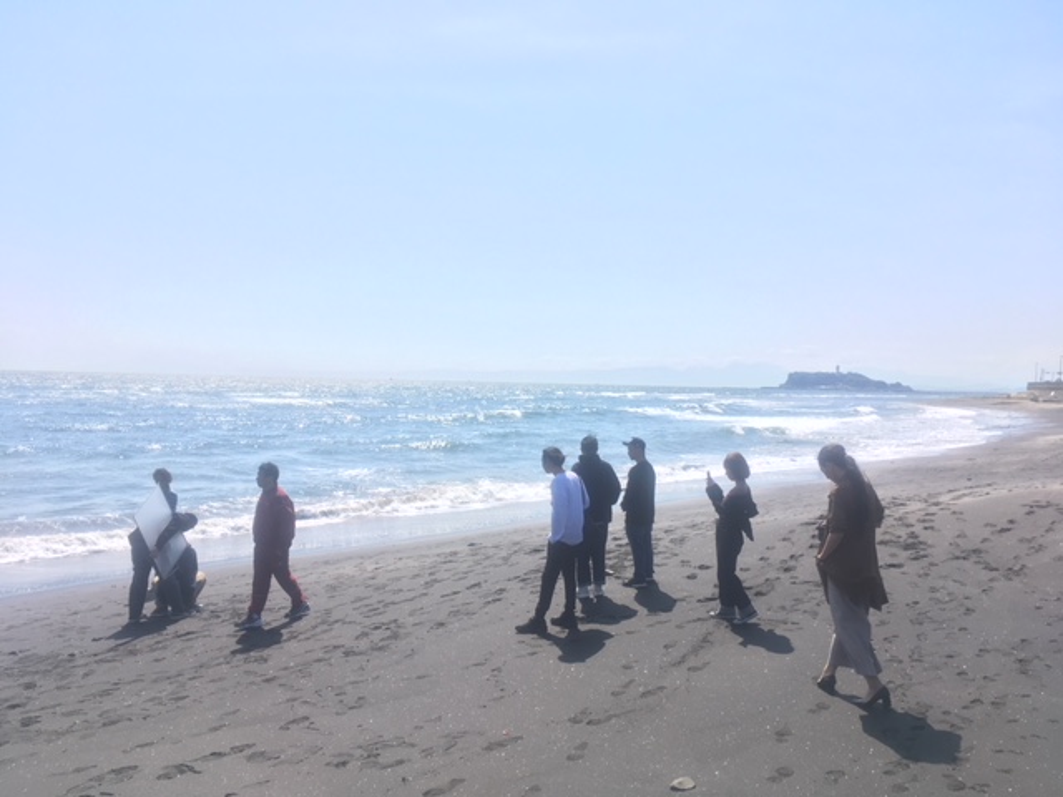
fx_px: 891
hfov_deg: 61.7
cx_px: 532
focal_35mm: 29
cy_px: 398
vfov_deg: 48.2
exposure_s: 1/1261
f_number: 2.2
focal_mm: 4.15
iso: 25
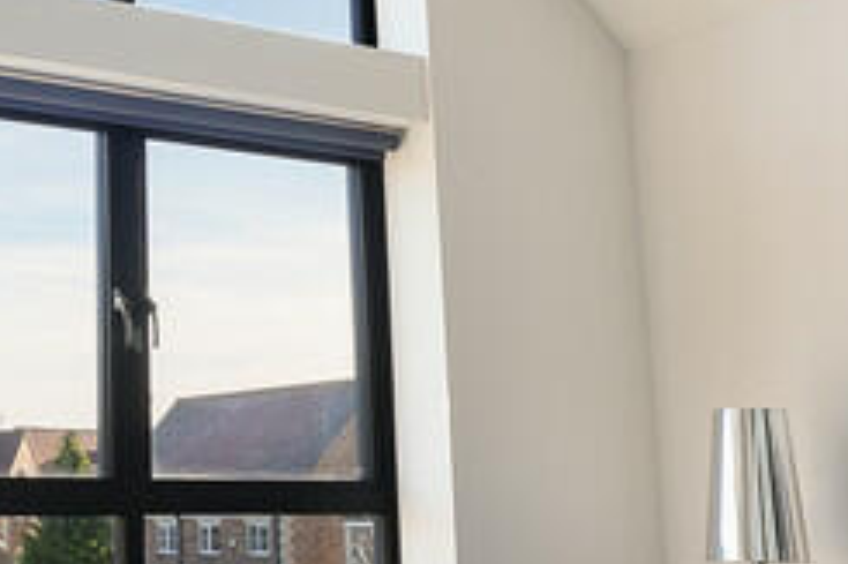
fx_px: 1577
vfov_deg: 20.1
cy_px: 123
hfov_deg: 28.8
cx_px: 69
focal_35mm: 67
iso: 100
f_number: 9
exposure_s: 1/2
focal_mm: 16
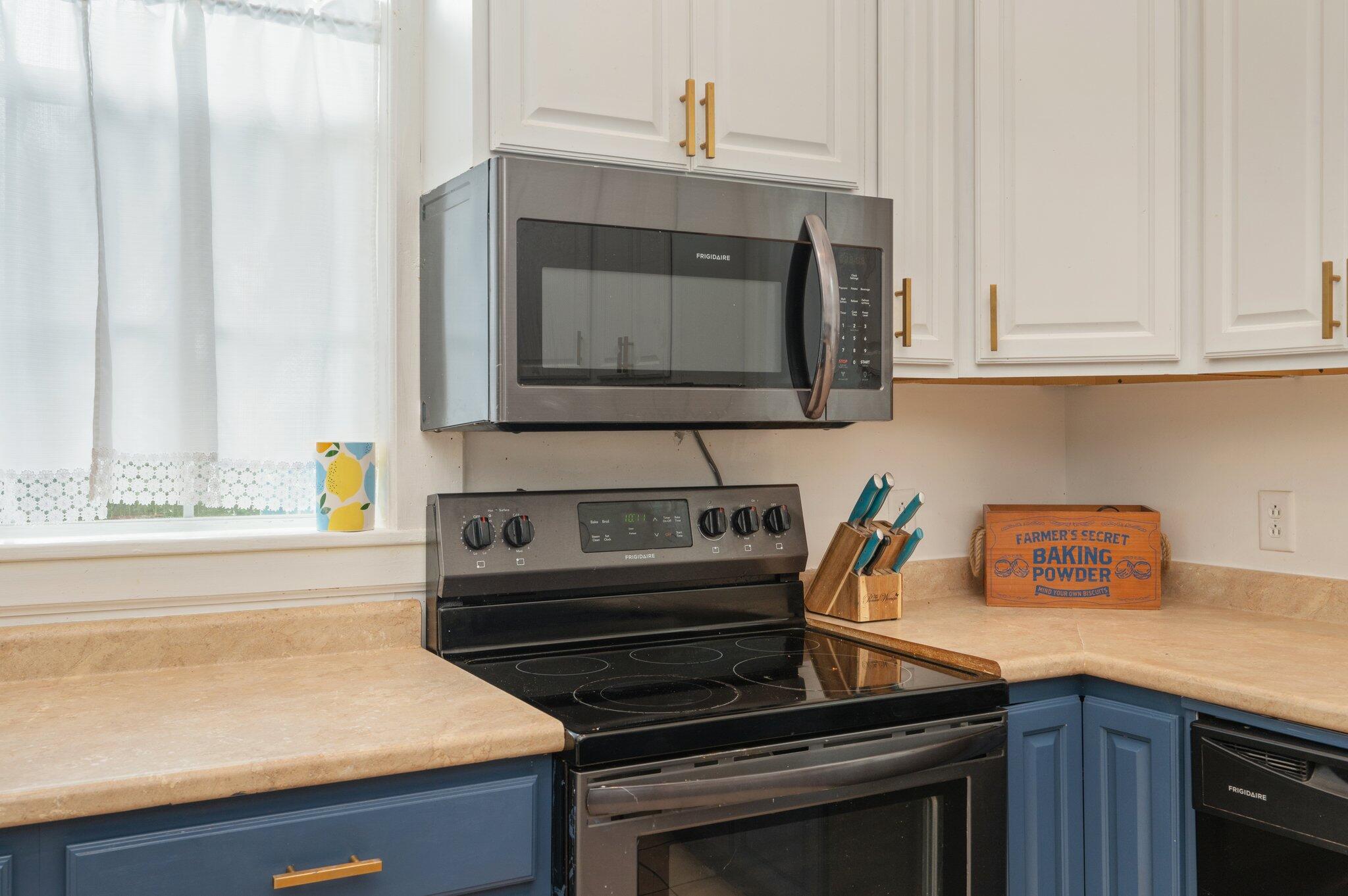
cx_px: 674
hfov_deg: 62.0
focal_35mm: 30
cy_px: 448
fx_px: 1122
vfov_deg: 43.5
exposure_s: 1/30
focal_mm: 30
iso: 320
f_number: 9
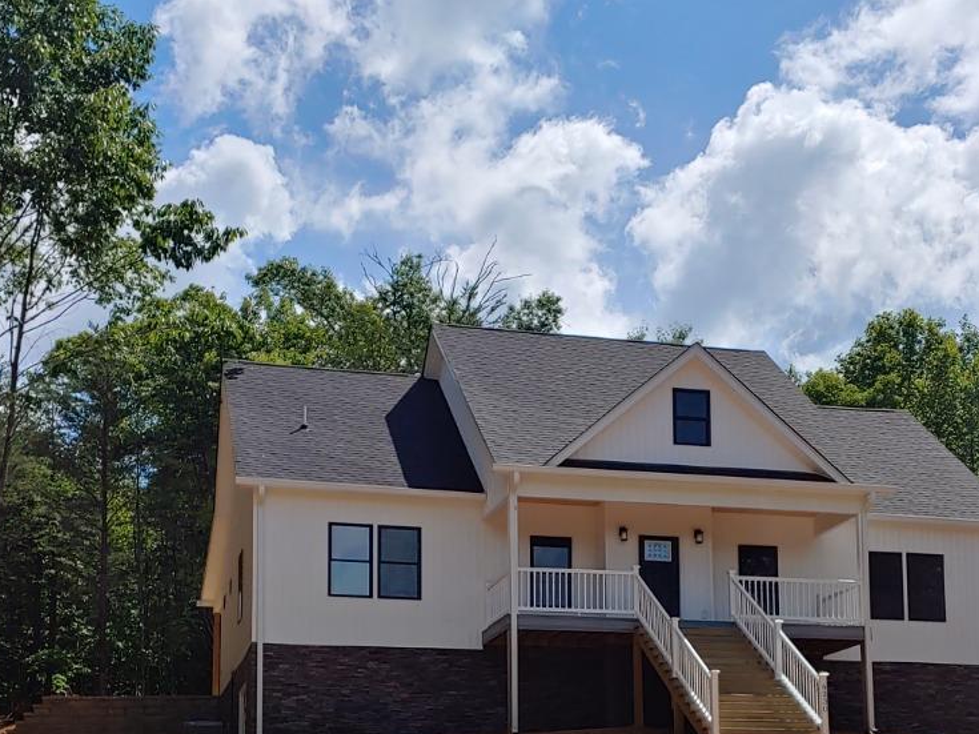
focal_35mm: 51
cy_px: 684
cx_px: 515
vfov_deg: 27.4
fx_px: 1442
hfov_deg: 37.5
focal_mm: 4.23
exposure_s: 1/4000
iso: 50
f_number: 1.5
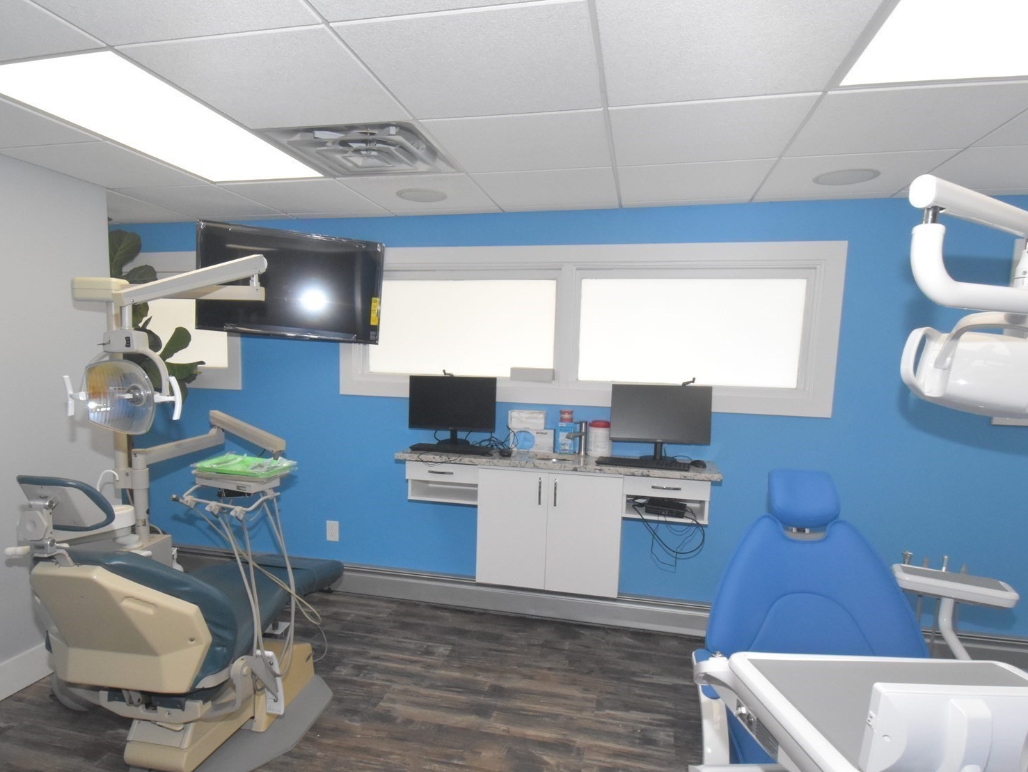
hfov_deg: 81.6
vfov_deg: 65.6
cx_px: 481
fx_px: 594
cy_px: 450
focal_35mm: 20
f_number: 16
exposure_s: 1/60
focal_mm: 10
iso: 2500
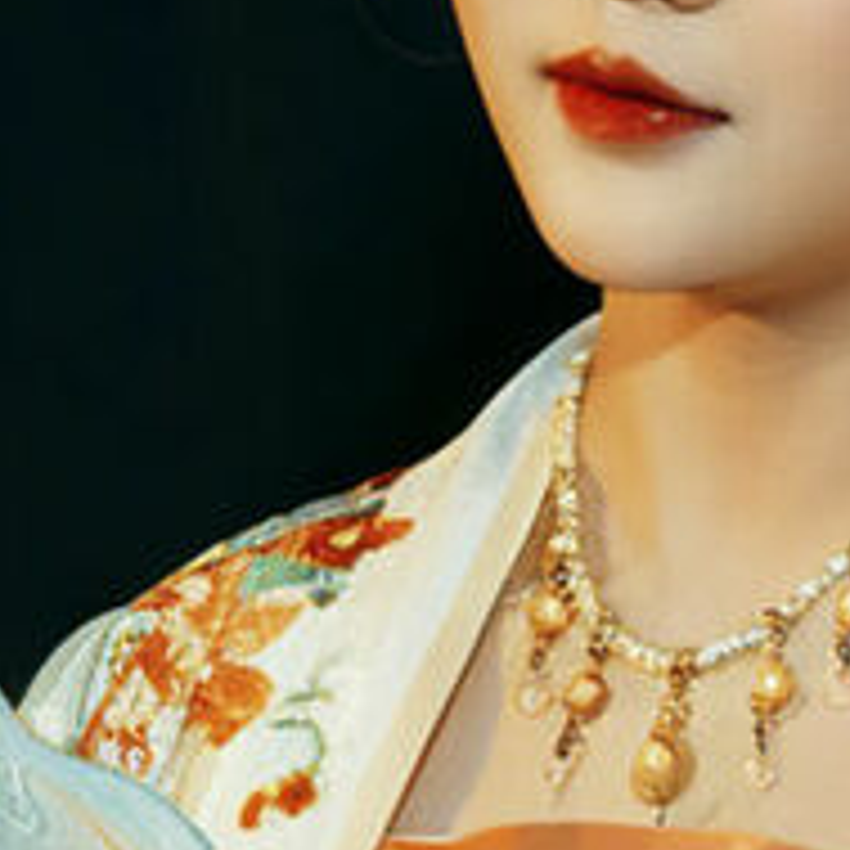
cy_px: 1527
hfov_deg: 4.9
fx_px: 9862
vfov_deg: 4.9
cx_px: 810
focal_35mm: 355
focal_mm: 50
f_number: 2.2
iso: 200
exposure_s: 1/125
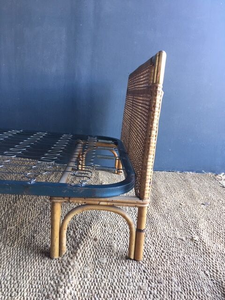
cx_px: 112
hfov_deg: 48.2
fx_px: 251
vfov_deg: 61.7
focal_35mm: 29
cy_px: 150
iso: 64
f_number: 2.2
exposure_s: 1/33
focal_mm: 4.15
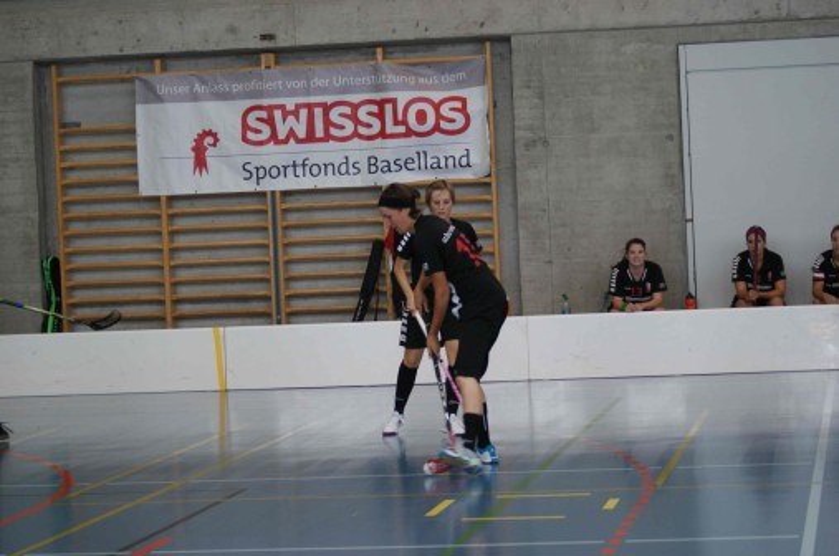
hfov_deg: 18.2
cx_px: 420
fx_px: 2617
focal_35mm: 112
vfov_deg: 12.1
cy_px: 278
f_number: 4.5
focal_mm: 75
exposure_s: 1/80
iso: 400
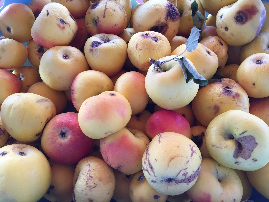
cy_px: 101
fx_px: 225
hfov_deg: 61.7
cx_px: 134
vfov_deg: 48.2
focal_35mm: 29
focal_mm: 4.15
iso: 64
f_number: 2.2
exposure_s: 1/30
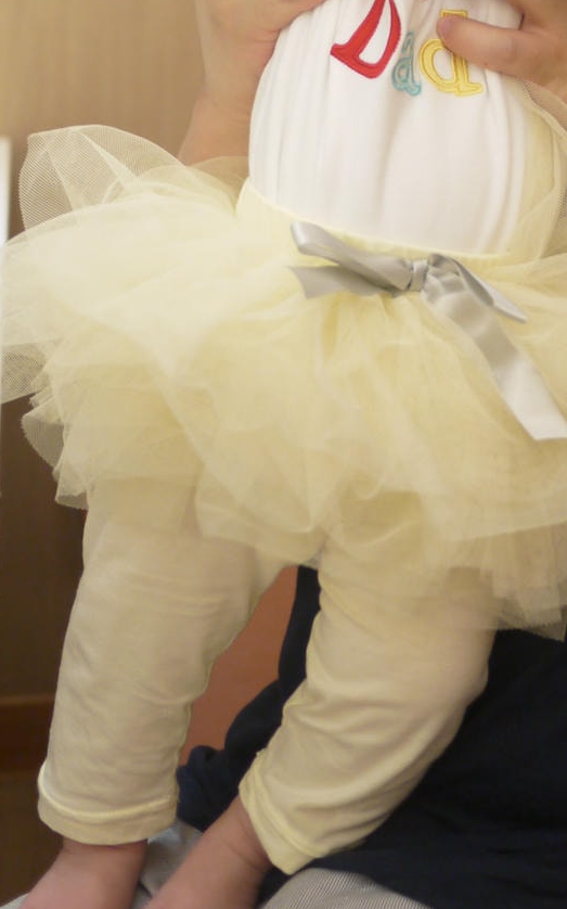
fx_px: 2005
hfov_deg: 16.0
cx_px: 446
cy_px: 56
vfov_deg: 24.6
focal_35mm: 81
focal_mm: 20
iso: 400
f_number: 1.7
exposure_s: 1/80
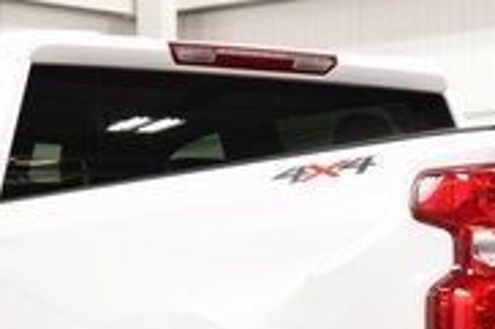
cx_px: 318
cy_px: 363
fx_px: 2538
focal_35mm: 185
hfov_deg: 11.1
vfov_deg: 7.4
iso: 1600
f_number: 7.1
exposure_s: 1/60
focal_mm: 35
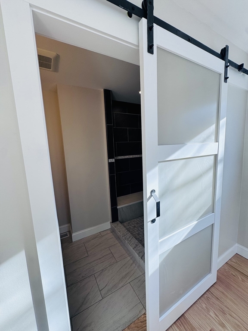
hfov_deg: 85.7
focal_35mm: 14
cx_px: 124
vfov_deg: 102.1
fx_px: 134
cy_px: 166
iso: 50
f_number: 2.2
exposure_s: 1/120
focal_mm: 2.22
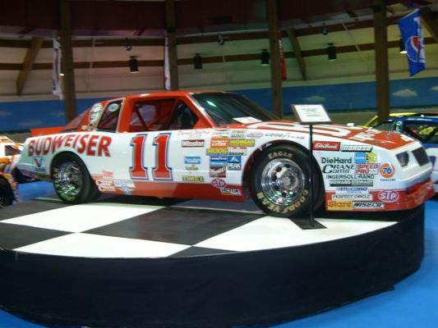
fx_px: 443
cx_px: 219
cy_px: 164
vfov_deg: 40.7
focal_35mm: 35
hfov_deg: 52.6
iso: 80
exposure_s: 1/10
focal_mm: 5.8
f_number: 2.8
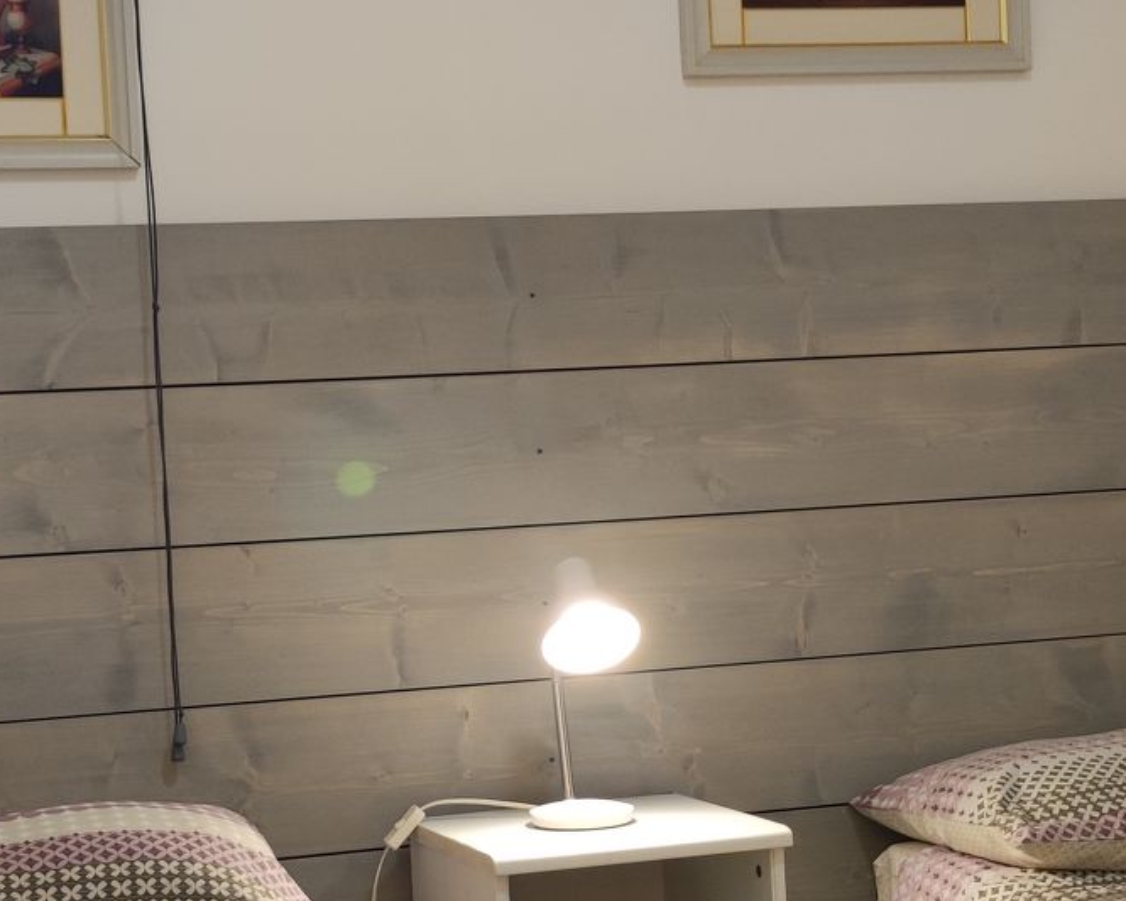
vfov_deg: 20.4
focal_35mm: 75
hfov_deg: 25.3
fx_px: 2500
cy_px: 593
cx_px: 463
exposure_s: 1/50
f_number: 1.79
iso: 505
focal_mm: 4.7
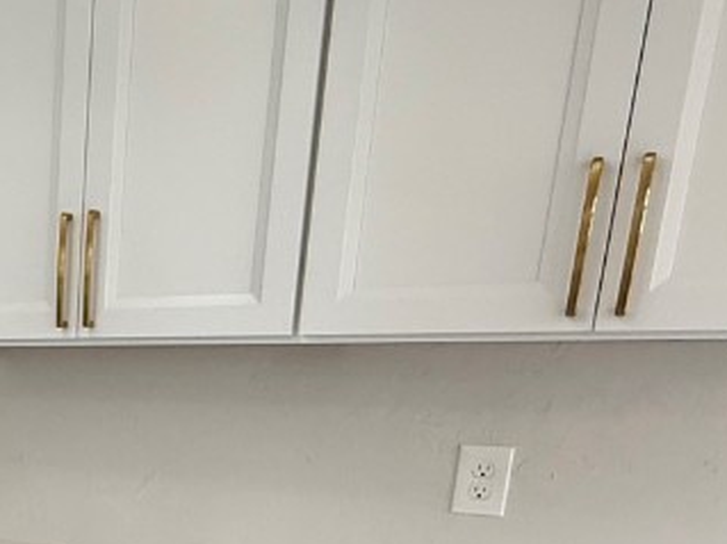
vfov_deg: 29.5
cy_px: 576
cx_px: -153
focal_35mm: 45
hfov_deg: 33.8
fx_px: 945
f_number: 2.2
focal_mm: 2.22
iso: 250
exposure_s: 1/120
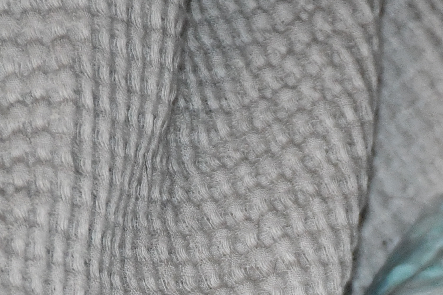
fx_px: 7605
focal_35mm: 618
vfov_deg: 2.2
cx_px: 354
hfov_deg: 3.3
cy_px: 565
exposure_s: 1/60
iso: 2200
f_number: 5.6
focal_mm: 100
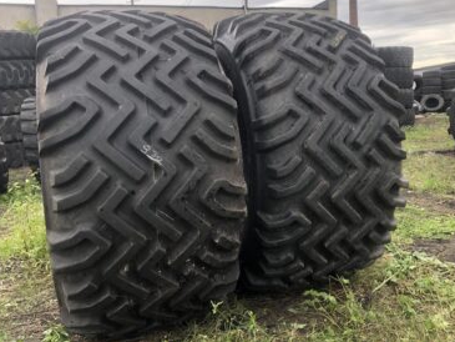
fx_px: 434
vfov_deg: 42.8
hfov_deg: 55.2
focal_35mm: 33
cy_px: 142
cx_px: 254
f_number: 1.8
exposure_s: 1/120
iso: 25
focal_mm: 3.99
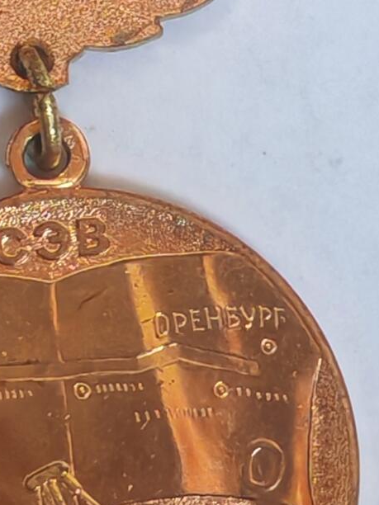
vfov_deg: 9.9
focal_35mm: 200
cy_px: 83
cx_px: 44
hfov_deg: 7.4
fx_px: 2920
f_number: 1.95
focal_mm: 5.52
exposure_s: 1/33
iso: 1600
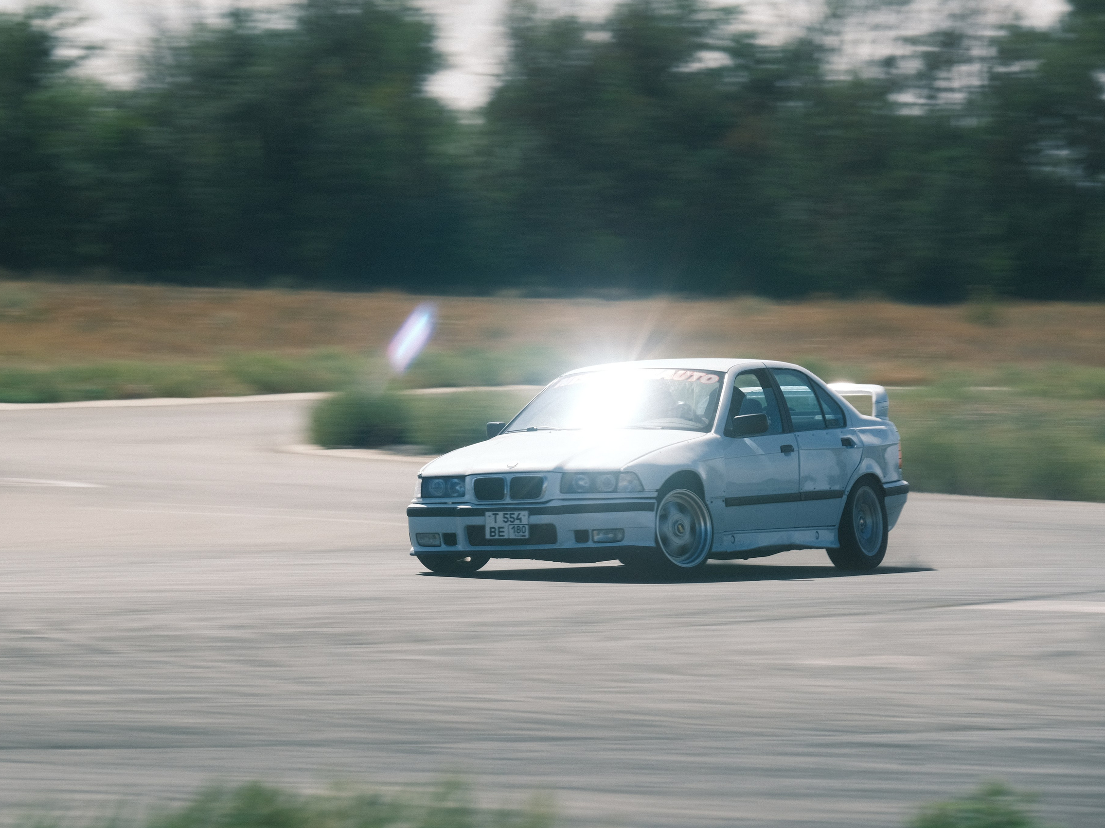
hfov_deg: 6.6
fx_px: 9513
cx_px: 512
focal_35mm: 298
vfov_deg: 5.0
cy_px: 414
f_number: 8
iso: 160
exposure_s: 1/60
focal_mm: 183.1
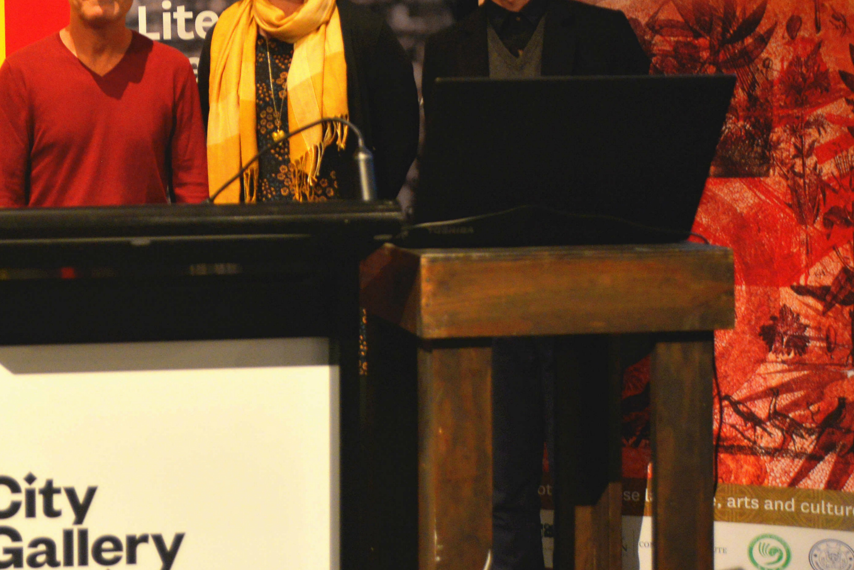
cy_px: 87
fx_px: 1424
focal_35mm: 60
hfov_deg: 31.4
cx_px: 44
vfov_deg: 22.2
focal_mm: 28
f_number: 3.5
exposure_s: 1/30
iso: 800
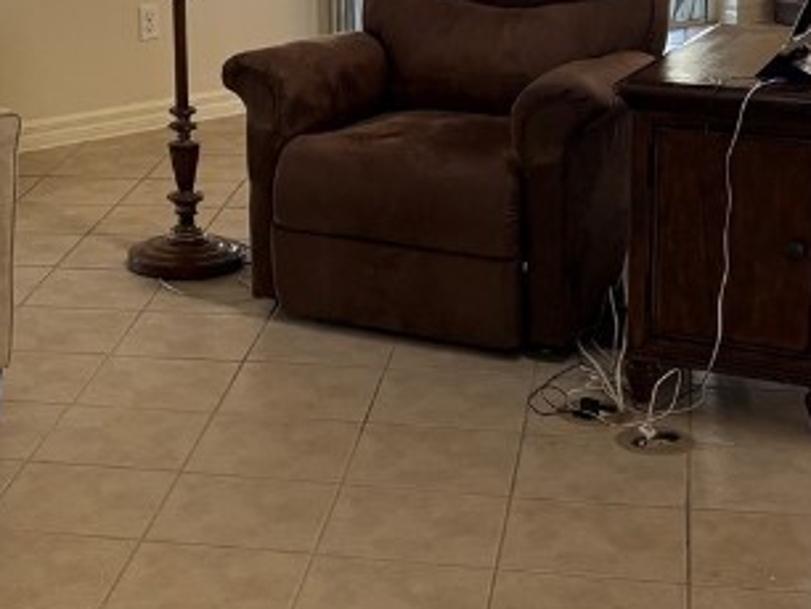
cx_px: 98
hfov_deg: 22.0
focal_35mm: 87
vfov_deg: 16.9
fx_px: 2040
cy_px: 156
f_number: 1.6
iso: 125
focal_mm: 5.96
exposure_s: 1/114
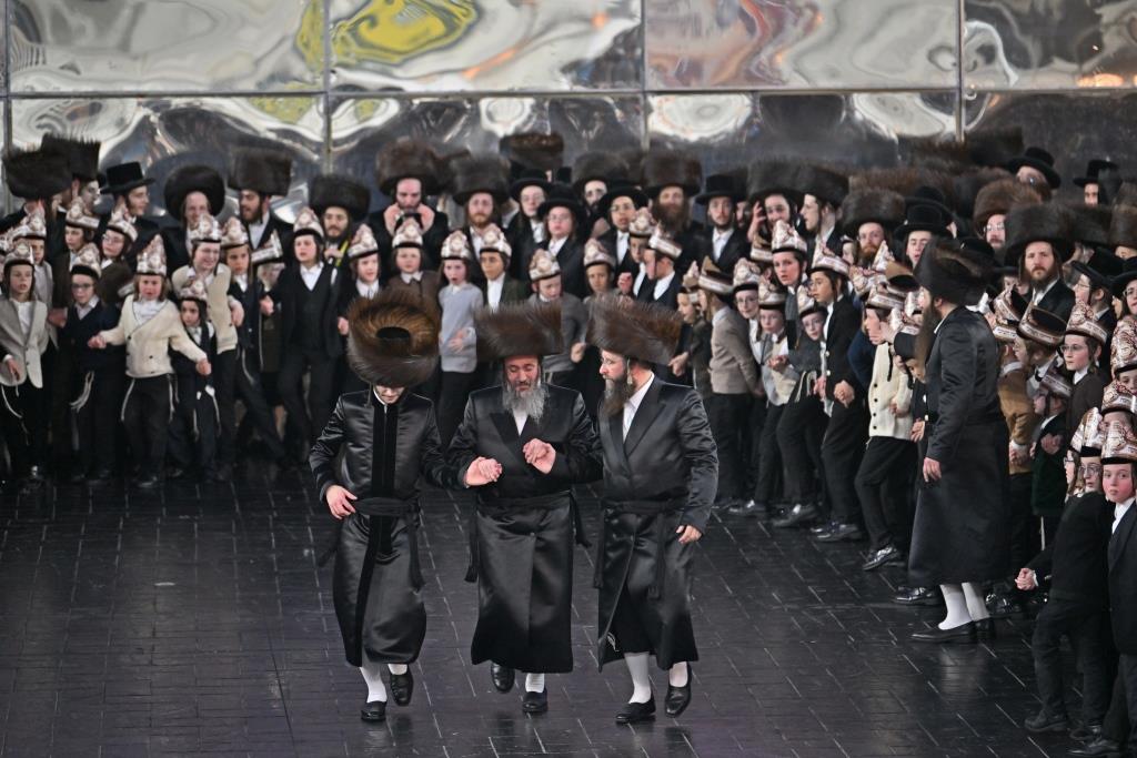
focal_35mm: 165
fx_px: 5212
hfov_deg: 12.5
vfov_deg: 8.3
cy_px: 379
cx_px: 568
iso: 1250
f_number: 2.8
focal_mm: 165
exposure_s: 1/500
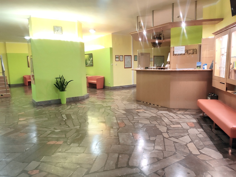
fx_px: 177
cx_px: 118
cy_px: 88
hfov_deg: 67.3
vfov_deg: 53.1
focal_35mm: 26
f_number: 1.75
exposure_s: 1/50
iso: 1012
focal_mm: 4.77
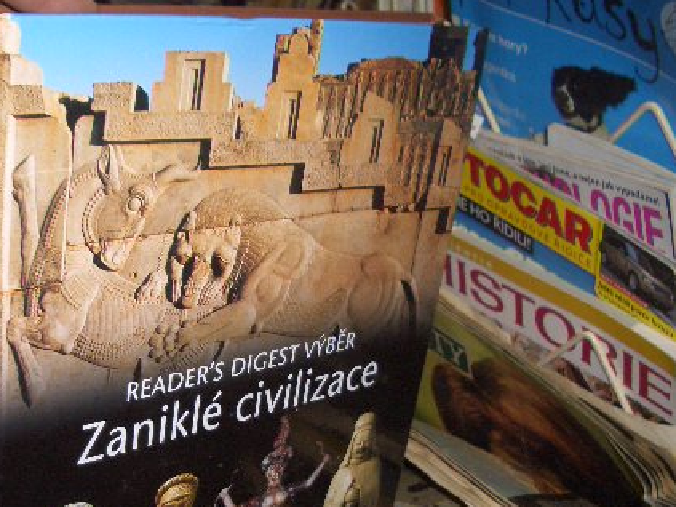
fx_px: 1035
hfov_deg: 35.9
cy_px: 352
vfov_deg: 27.3
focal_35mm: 53
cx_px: 248
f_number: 2.6
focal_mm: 5.8
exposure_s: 1/60
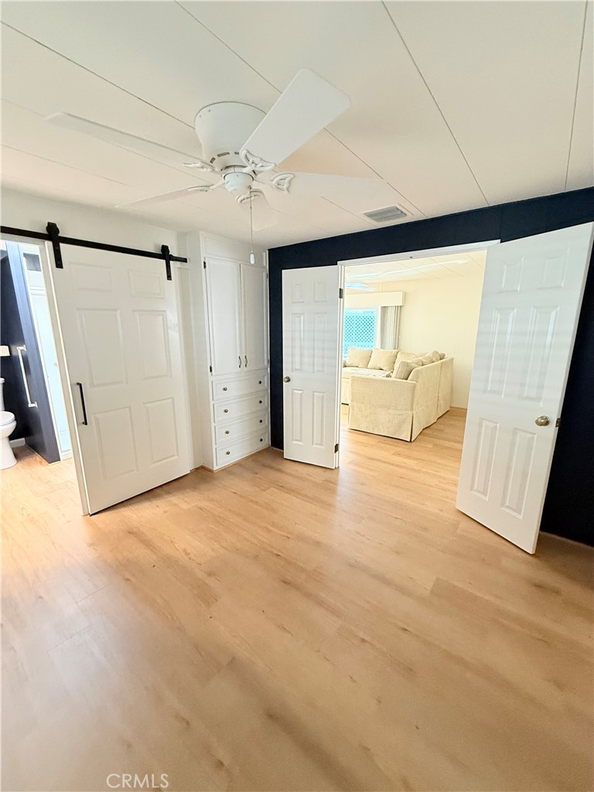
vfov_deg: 102.1
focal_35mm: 14
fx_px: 320
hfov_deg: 85.7
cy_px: 396
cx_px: 297
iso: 500
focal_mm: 2.22
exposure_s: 1/60
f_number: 2.2
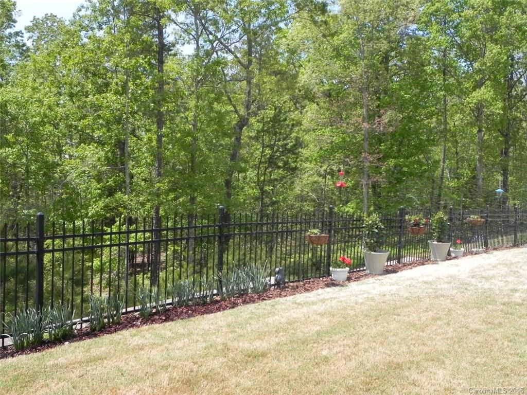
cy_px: 198
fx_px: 563
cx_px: 264
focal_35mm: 37
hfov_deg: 50.1
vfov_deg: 38.7
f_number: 5.6
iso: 160
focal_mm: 6.6
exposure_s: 1/296
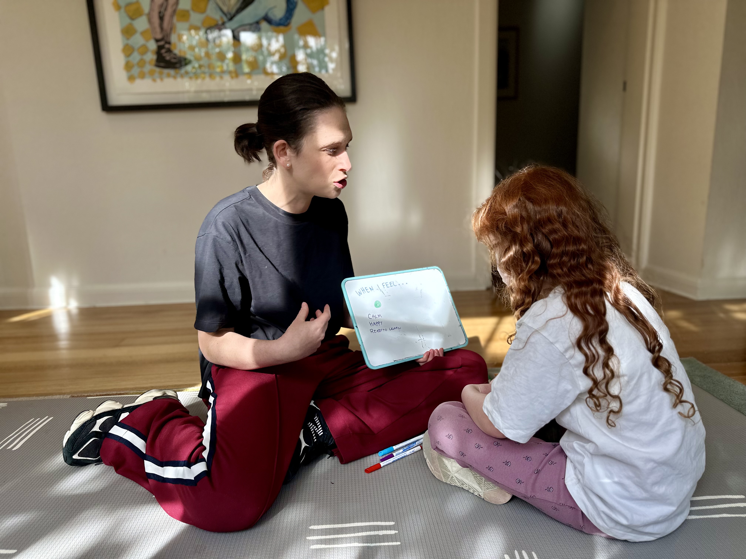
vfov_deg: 56.8
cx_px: 373
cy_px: 280
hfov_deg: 71.6
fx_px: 517
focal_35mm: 24
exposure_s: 1/646
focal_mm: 6.86
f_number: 1.78
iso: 80
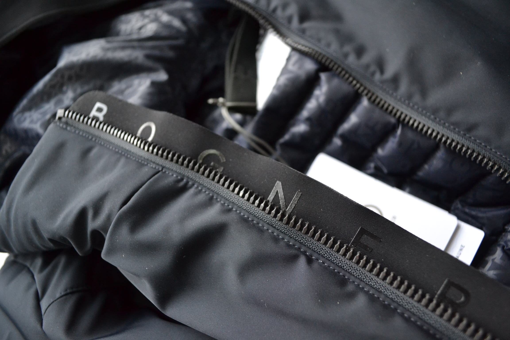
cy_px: 170
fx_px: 382
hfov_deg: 67.4
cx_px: 255
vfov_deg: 47.9
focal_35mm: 27
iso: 1250
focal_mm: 18
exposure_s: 1/60
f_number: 3.5
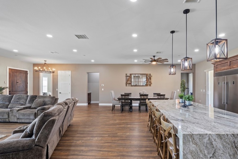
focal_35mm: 17
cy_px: 88
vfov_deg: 70.3
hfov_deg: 92.8
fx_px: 112
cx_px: 135
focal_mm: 14
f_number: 9
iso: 100
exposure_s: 1/10
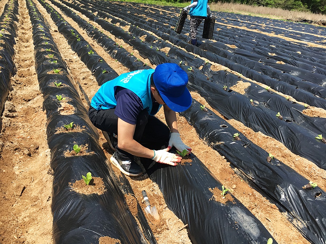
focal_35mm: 29
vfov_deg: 48.2
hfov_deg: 61.7
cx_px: 163
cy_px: 122
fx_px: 273
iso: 25
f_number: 2.2
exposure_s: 1/1068
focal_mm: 4.15
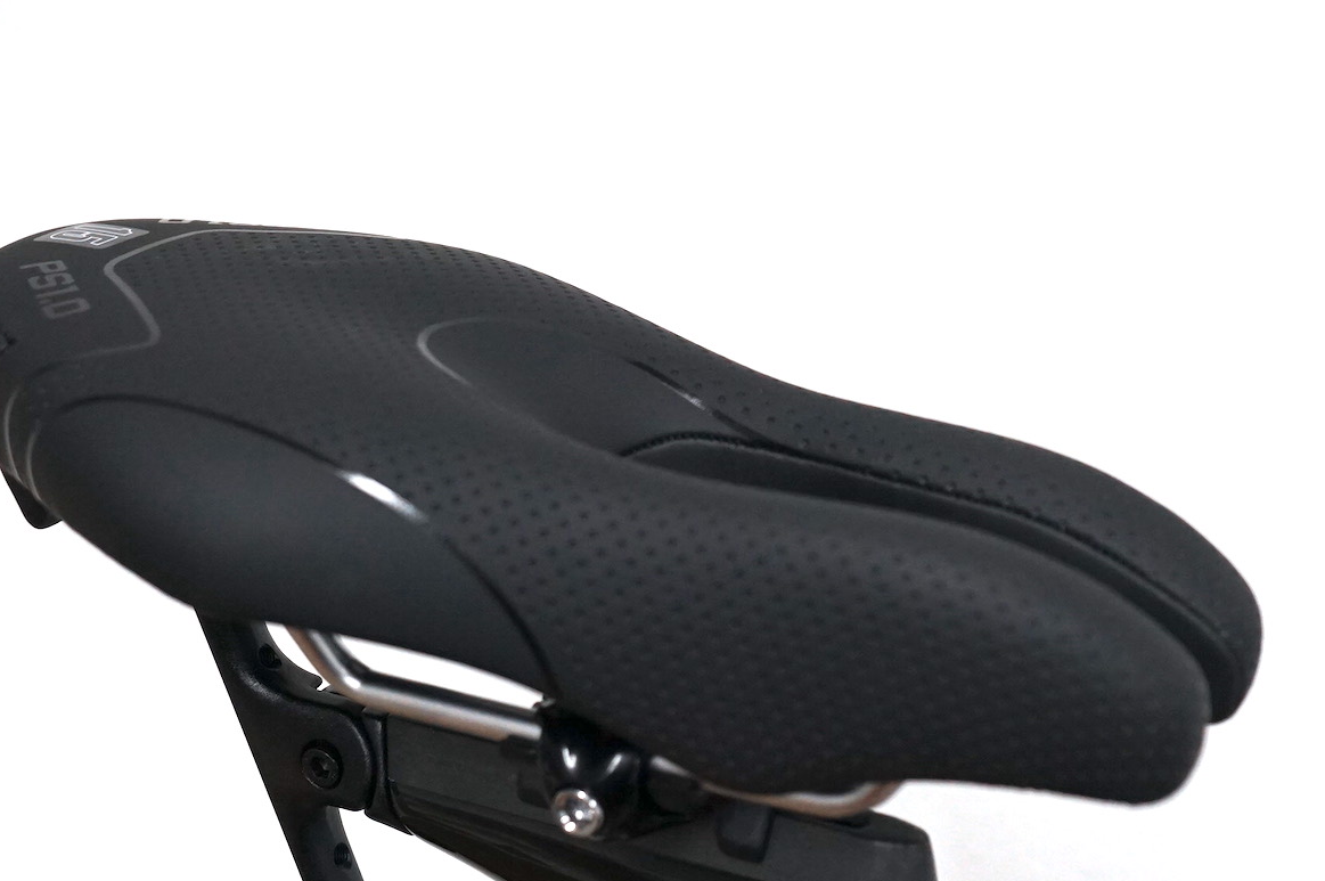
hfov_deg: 31.0
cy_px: 773
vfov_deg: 20.5
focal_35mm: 65
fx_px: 2390
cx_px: 673
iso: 1600
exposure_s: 1/160
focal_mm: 36
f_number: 4
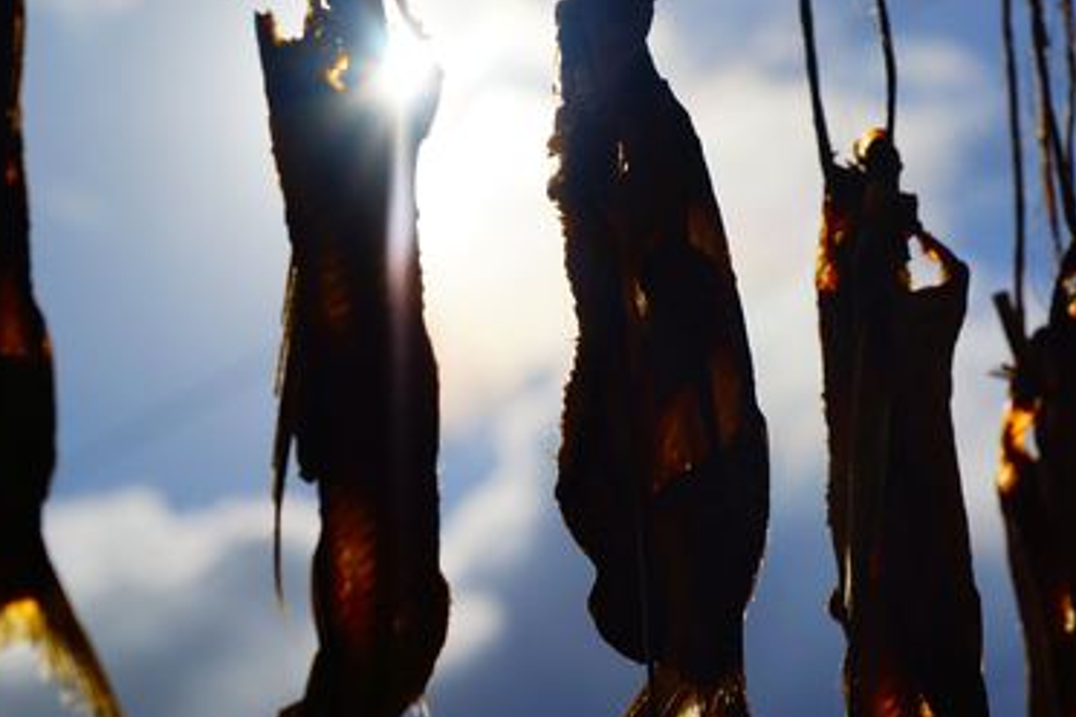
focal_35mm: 121
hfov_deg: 16.9
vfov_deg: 11.3
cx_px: 688
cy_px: 301
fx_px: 3616
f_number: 5.6
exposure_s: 1/3000
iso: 100
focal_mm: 50
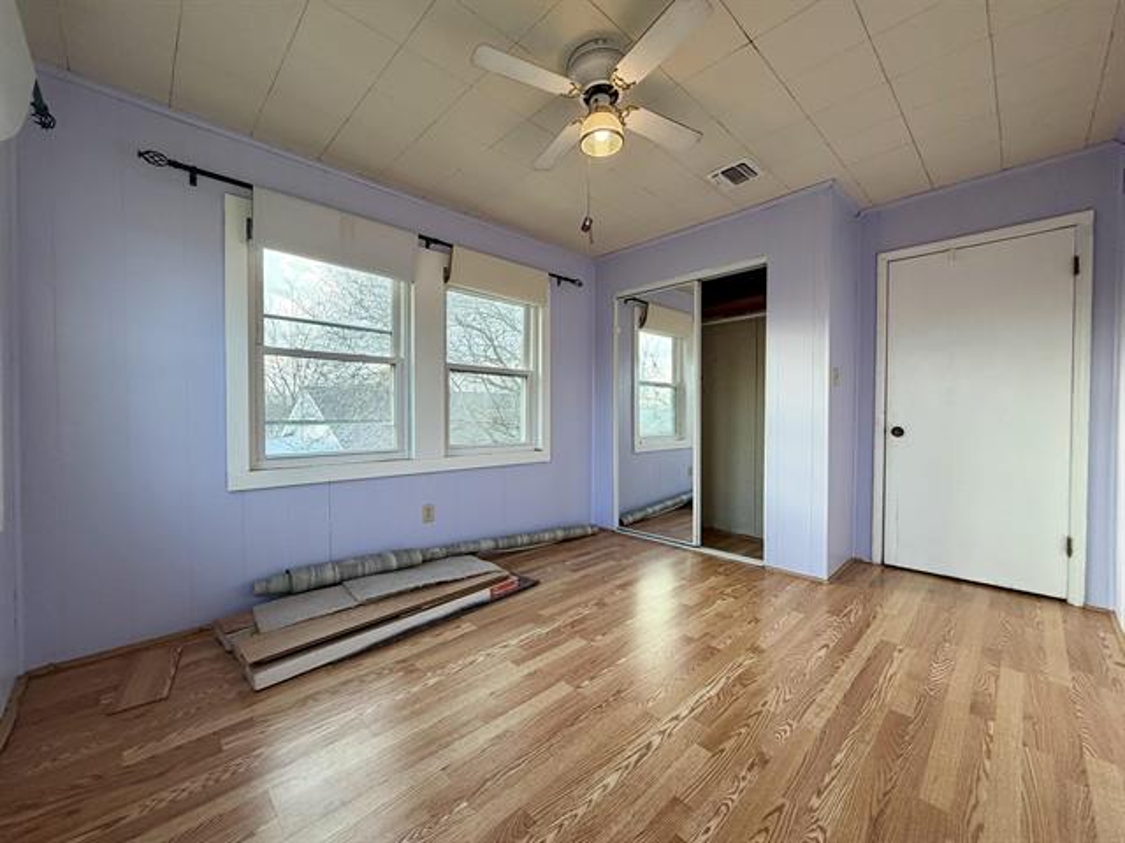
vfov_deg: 85.7
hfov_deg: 102.1
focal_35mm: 14
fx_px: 455
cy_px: 422
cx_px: 562
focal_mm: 2.22
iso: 100
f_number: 2.2
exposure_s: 1/120
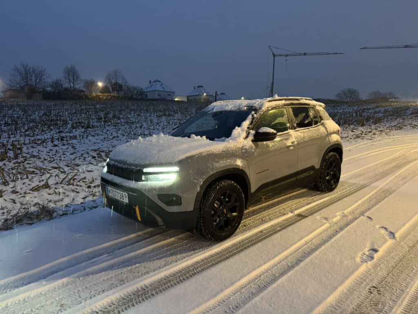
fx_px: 290
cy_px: 157
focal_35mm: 24
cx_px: 209
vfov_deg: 56.8
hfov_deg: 71.6
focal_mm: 6.76
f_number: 1.78
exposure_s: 1/25
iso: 800
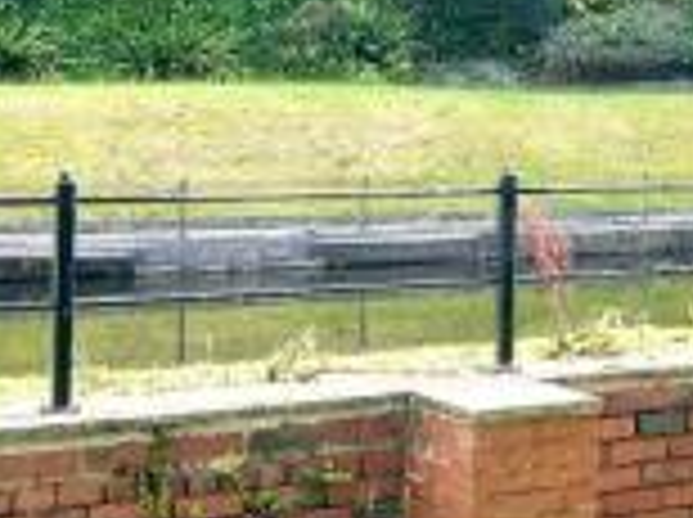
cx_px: 799
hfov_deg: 20.4
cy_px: 119
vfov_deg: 16.1
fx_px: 1819
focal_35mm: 91
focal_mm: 6.86
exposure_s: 1/816
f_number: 1.78
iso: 80
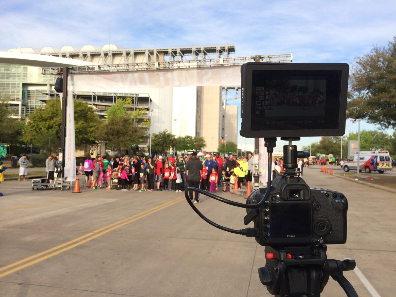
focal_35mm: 30
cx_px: 198
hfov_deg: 60.0
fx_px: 343
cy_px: 148
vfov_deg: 46.8
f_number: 2.2
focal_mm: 4.12
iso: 32
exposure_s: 1/612
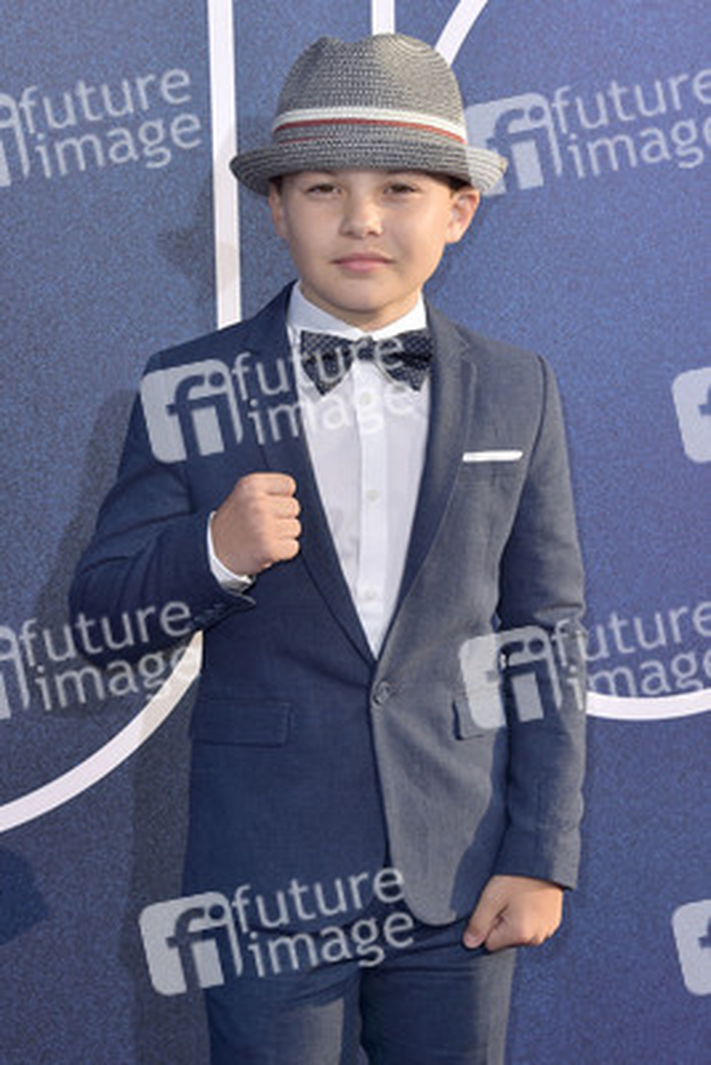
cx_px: 356
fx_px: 2427
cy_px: 532
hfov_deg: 16.7
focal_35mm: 82
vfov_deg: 24.8
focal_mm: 82
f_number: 7.1
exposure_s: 1/250
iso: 100
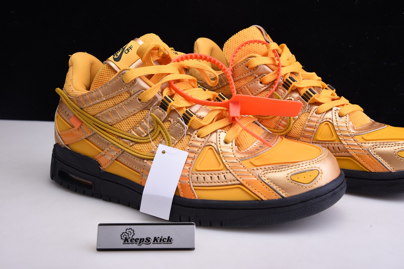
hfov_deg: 38.2
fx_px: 584
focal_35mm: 52
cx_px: 202
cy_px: 134
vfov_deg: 26.0
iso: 100
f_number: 11
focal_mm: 52
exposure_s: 1/160
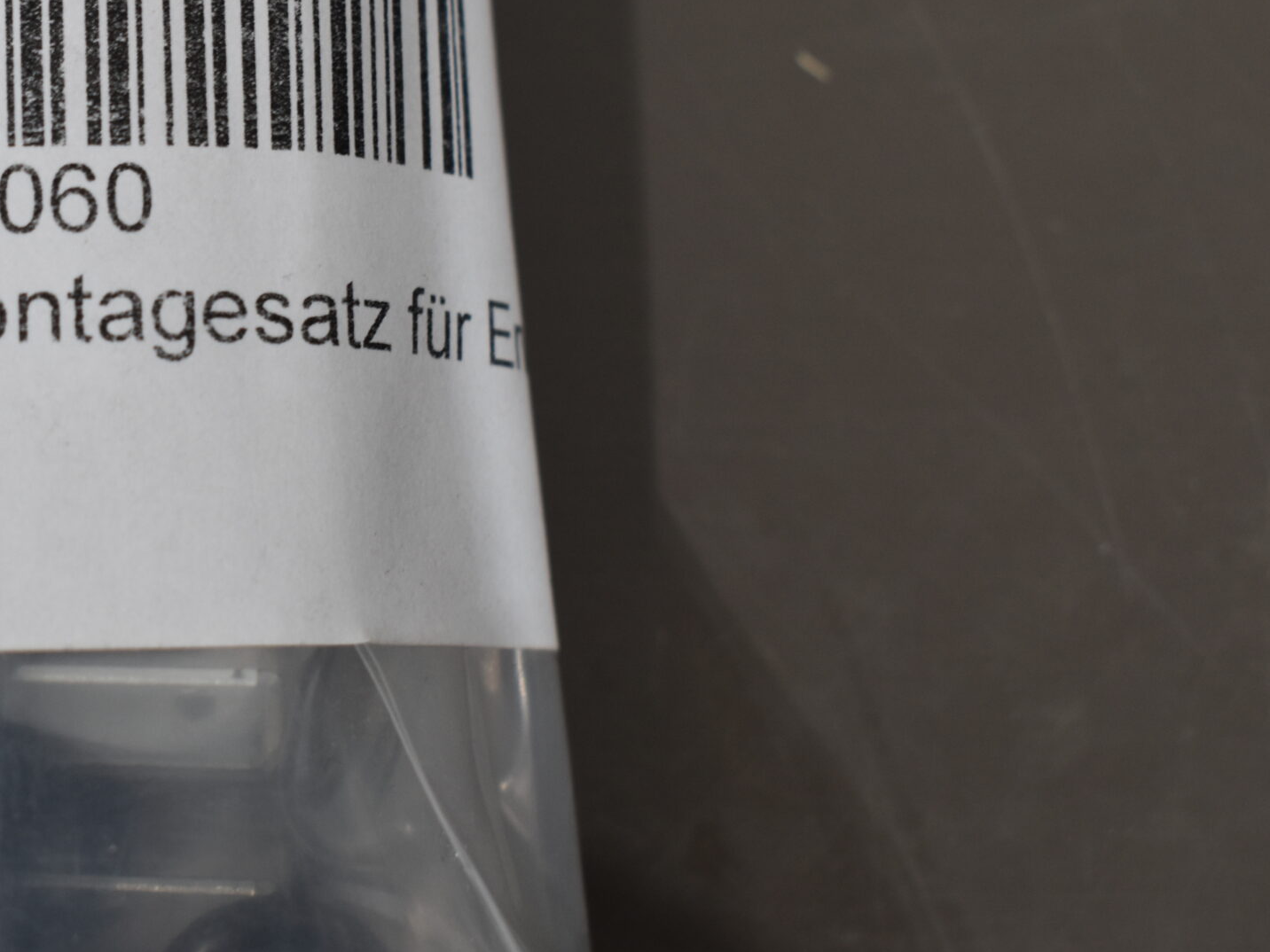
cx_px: 270
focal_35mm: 98
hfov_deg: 19.8
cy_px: 207
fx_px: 3595
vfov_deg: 15.0
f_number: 7.1
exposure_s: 1/60
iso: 400
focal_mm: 38
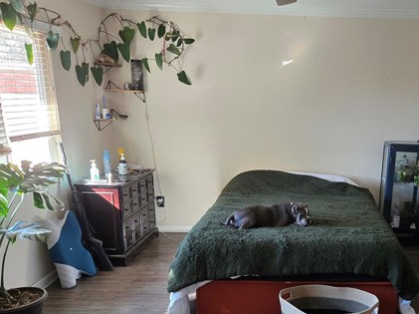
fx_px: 423
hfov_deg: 50.6
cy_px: 204
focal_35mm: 35
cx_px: 313
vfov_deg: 40.2
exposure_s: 1/120
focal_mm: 5.4
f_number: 1.8
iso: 400
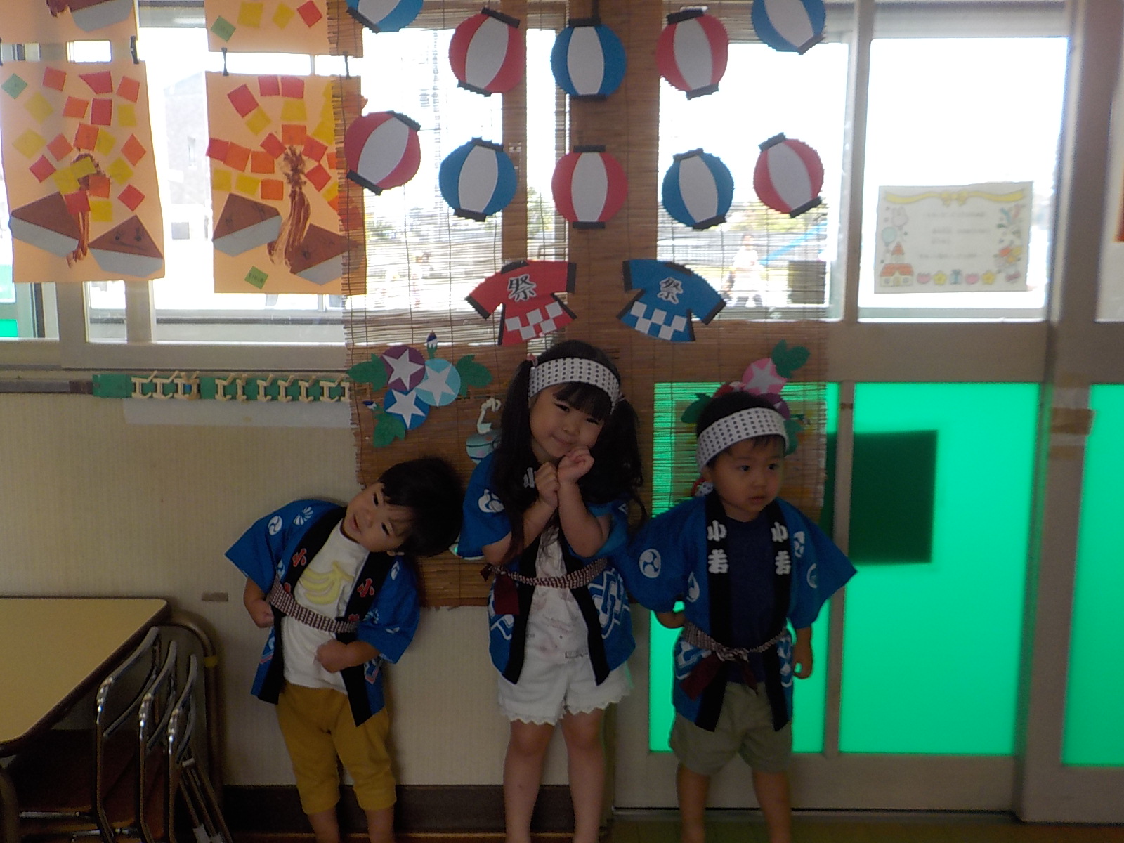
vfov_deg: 46.8
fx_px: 974
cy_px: 422
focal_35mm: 30
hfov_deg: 60.0
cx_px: 562
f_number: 3.3
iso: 125
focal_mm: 4.1
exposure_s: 1/100
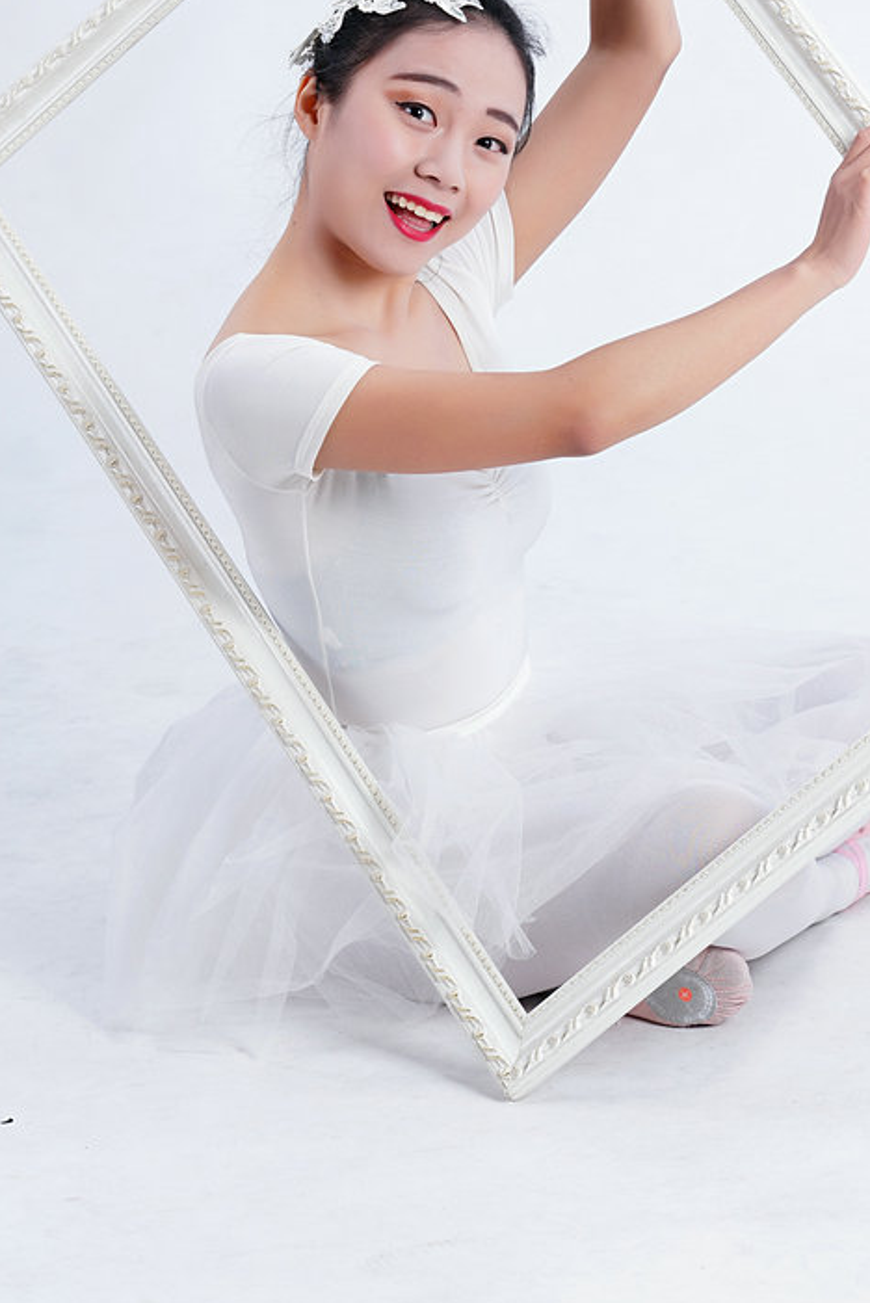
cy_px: 288
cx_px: 517
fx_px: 5577
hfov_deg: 8.9
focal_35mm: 154
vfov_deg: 13.3
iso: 100
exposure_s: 1/125
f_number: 8
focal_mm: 90
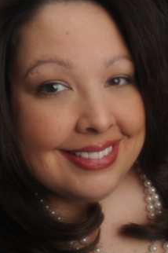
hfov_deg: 21.0
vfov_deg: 31.1
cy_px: 135
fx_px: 454
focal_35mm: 65
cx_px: 98
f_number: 18
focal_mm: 31
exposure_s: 1/60
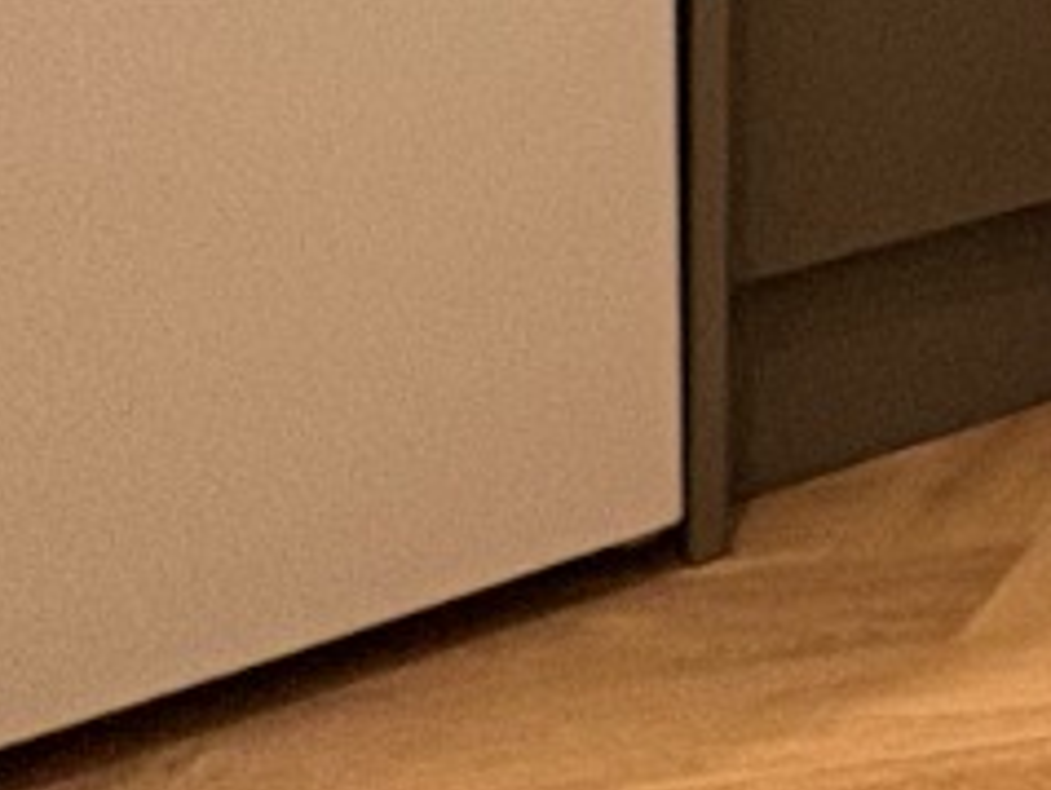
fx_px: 2857
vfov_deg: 12.6
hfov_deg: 10.4
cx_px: 3427
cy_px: -1046
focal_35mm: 94
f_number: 2.2
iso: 160
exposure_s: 1/100
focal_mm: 2.22
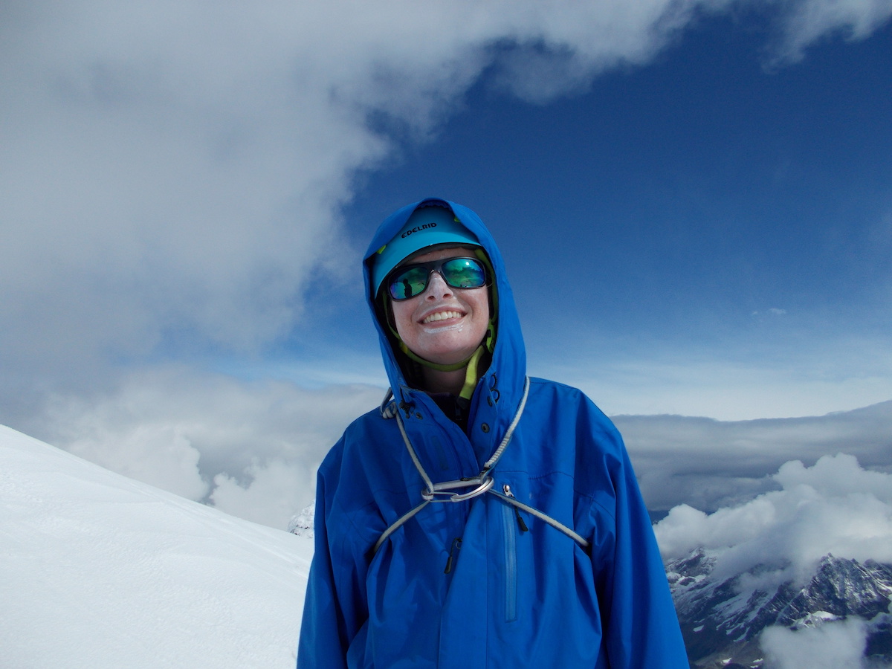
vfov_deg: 53.1
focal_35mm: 26
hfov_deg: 67.3
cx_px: 446
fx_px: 670
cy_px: 334
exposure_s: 1/400
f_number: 8
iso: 80
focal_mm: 4.6
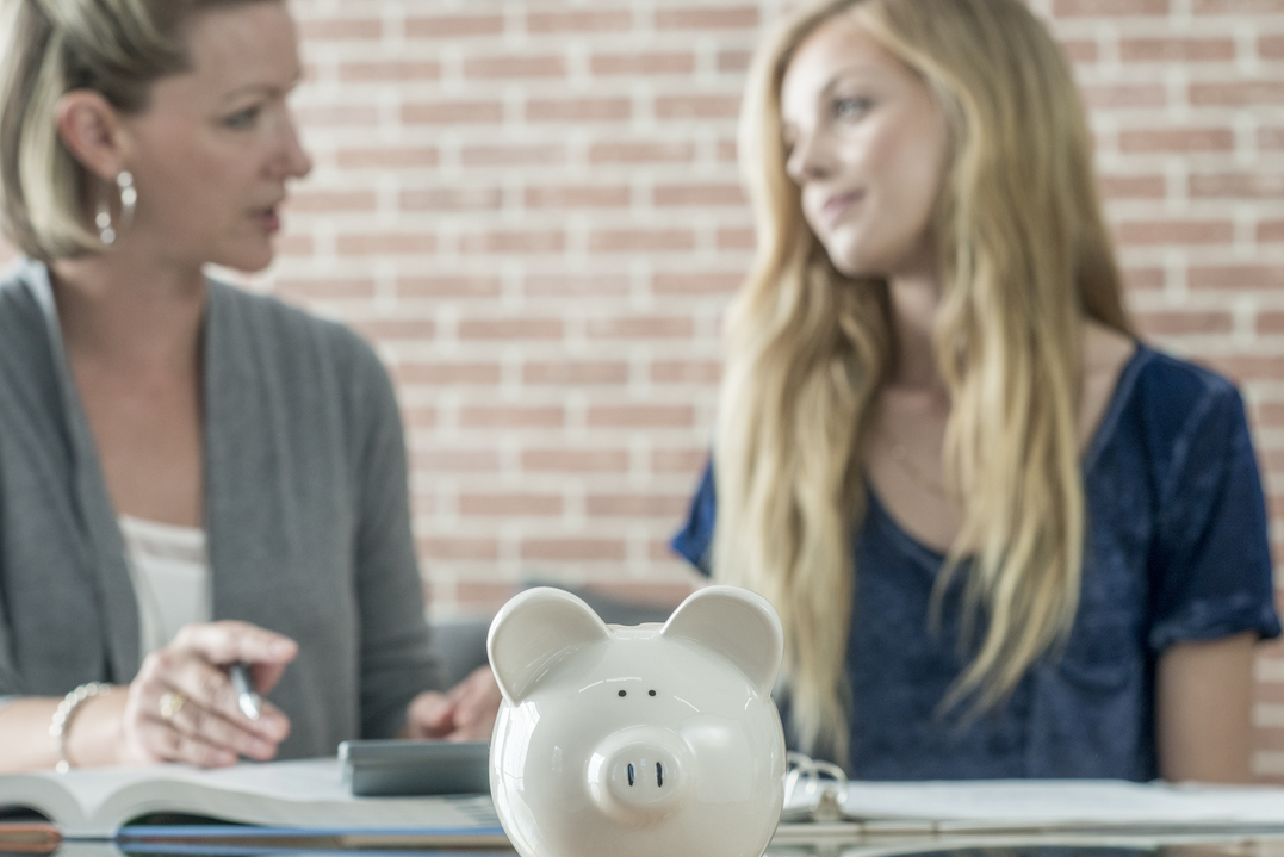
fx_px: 3532
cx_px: 560
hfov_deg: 20.6
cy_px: 483
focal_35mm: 99
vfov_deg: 13.8
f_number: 7.1
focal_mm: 85
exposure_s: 1/250
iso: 800
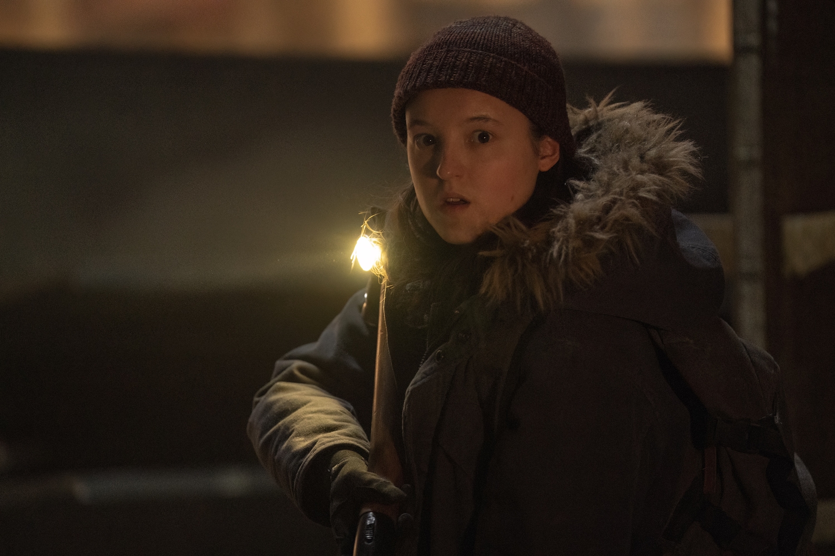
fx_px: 4639
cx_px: 418
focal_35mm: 200
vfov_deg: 6.9
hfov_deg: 10.3
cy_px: 278
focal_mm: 200
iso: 10000
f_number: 2.8
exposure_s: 1/125
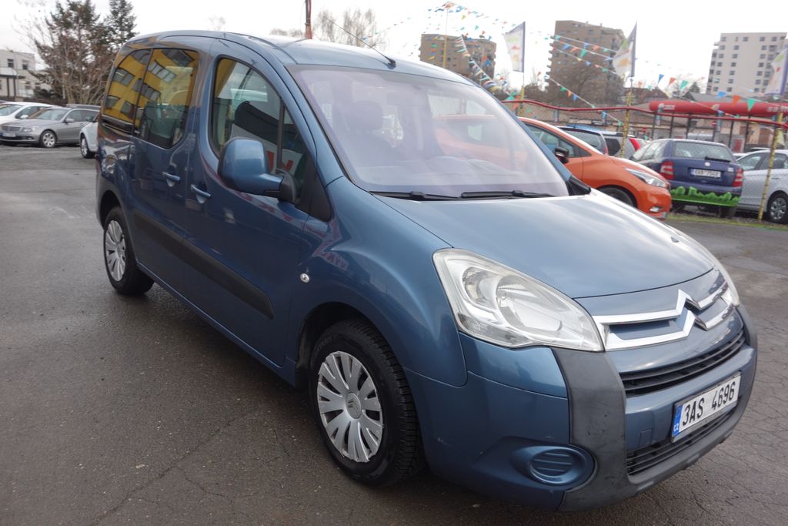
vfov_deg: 46.4
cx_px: 394
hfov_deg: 65.5
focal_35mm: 28
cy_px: 263
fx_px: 613
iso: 125
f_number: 5
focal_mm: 10.4
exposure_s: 1/30
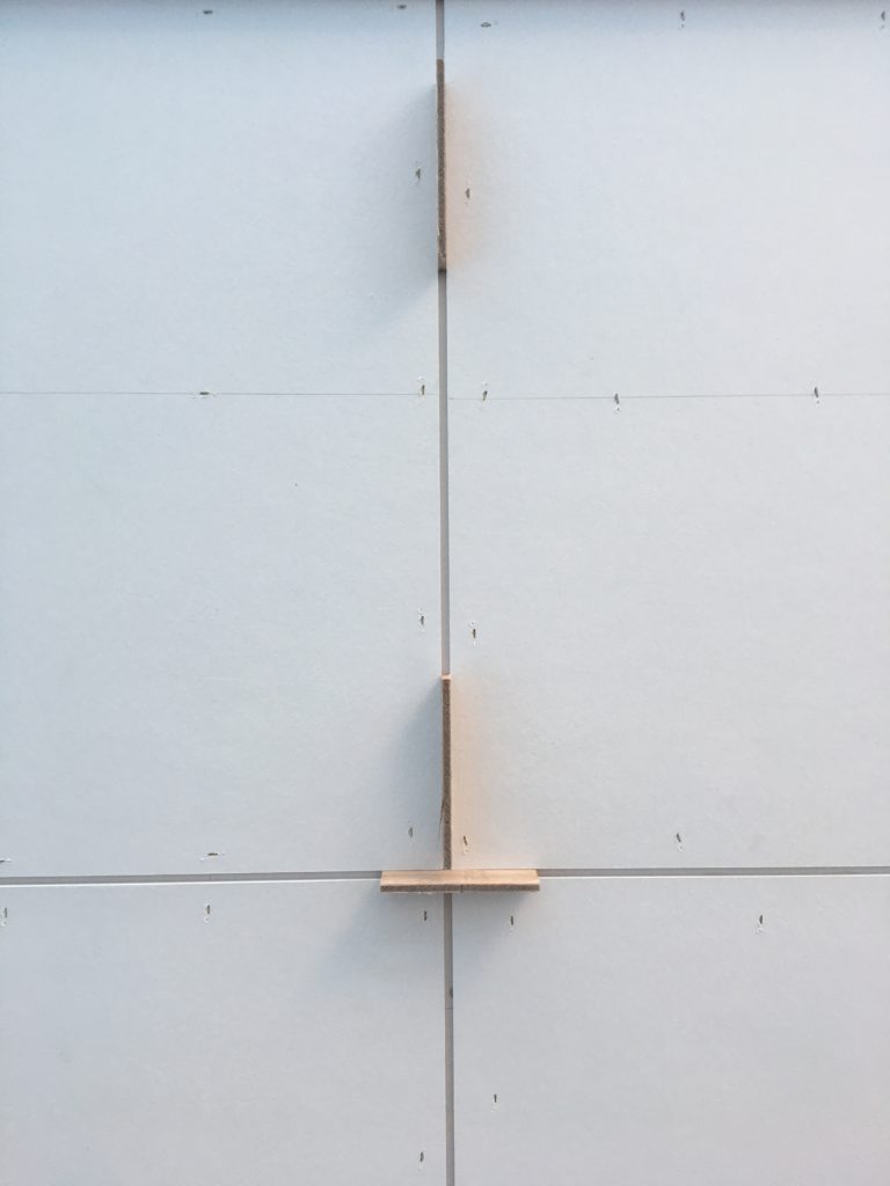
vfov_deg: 61.7
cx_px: 445
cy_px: 593
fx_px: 994
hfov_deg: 48.2
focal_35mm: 29
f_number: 2.2
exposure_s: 1/60
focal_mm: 4.15
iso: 25
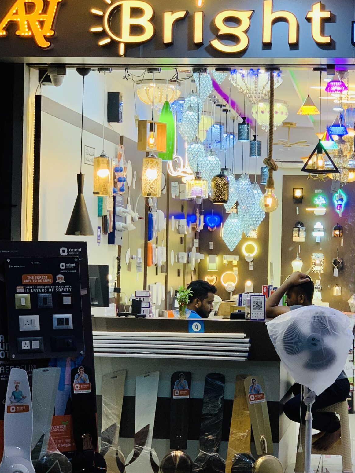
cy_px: 238
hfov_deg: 17.1
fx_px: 1176
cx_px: 263
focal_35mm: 86
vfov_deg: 22.8
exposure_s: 1/100
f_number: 2.4
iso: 80
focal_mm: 6
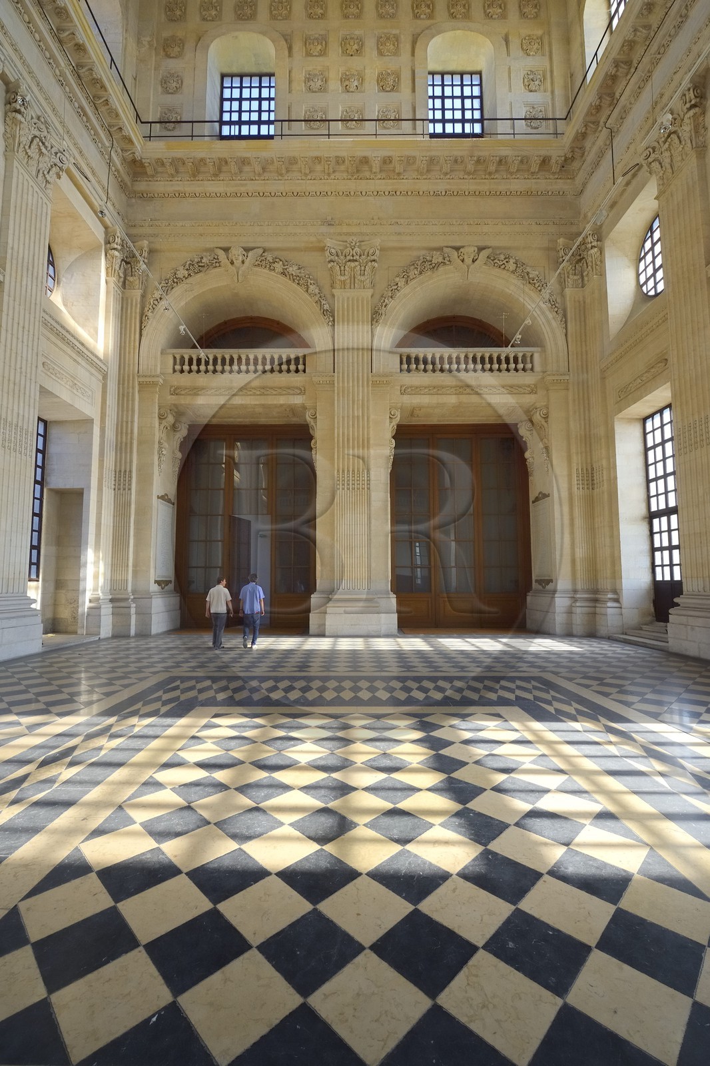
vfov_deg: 104.3
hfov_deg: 81.2
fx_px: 414
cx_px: 355
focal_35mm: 14
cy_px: 533
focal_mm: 14
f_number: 11
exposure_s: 1/160
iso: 800
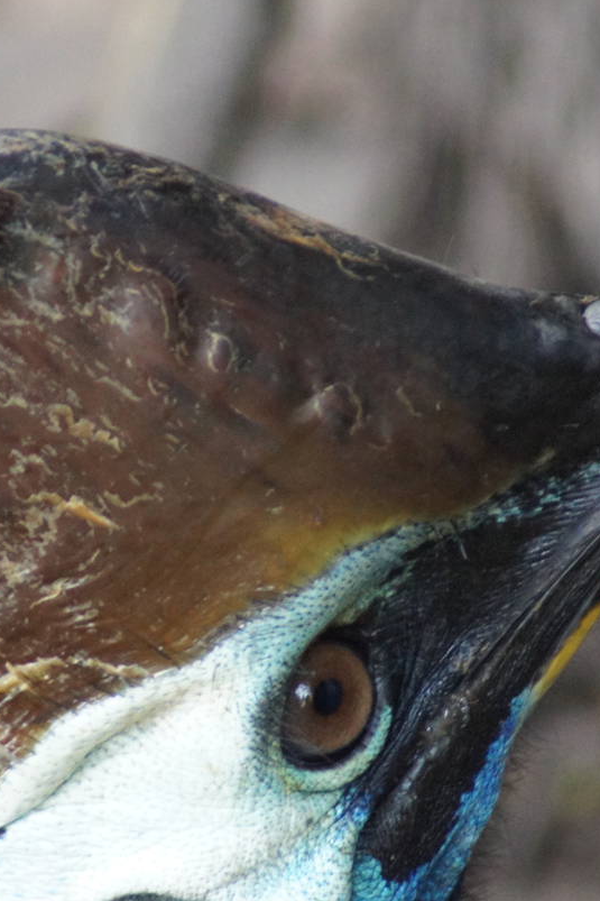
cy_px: 593
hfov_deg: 1.5
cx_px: 201
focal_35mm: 896
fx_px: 22408
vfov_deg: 2.3
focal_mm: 300
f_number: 5.6
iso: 1600
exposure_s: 1/80
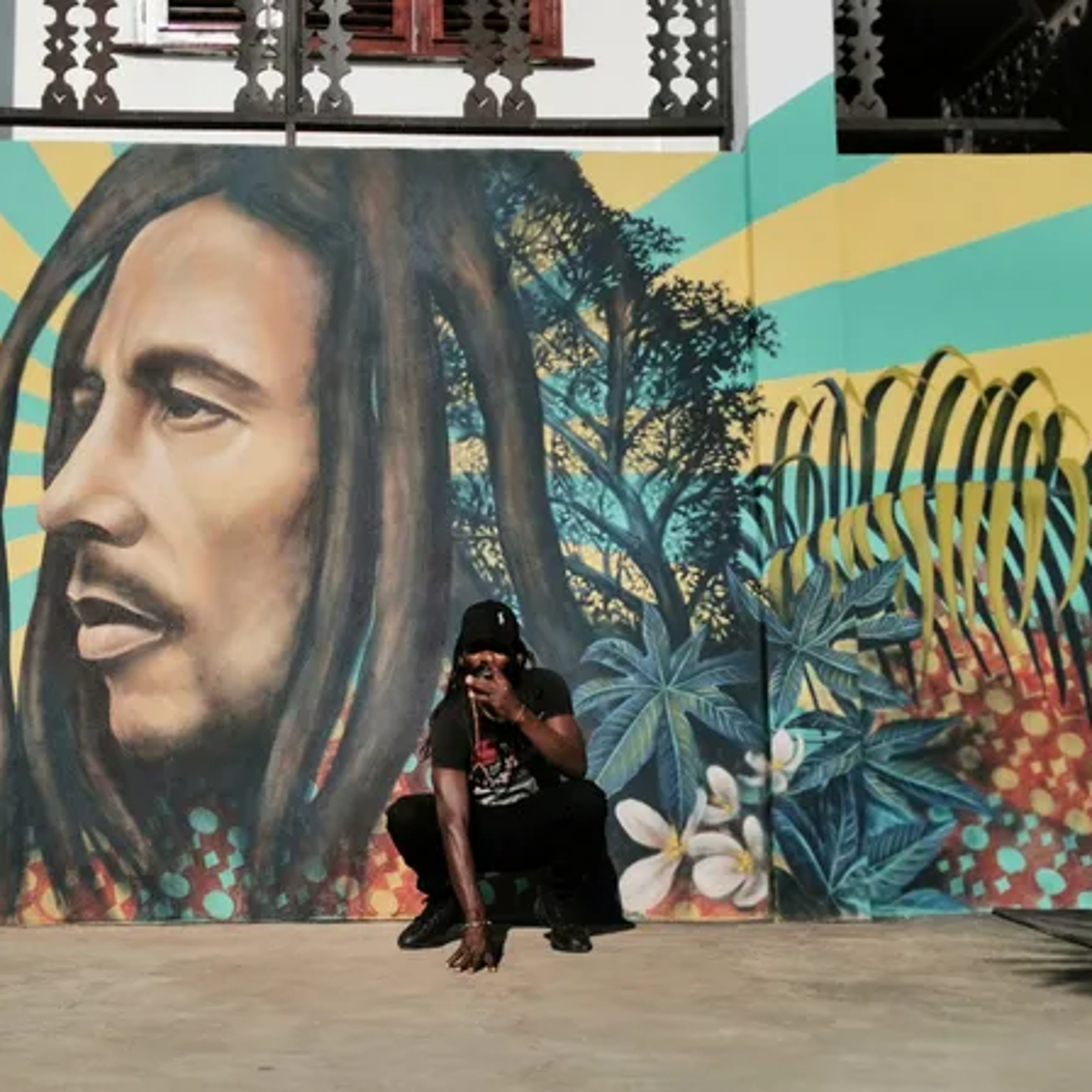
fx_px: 1606
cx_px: 388
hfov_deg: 37.2
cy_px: 546
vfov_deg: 37.6
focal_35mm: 45
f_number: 1.6
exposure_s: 1/9709
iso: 50
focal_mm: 5.56
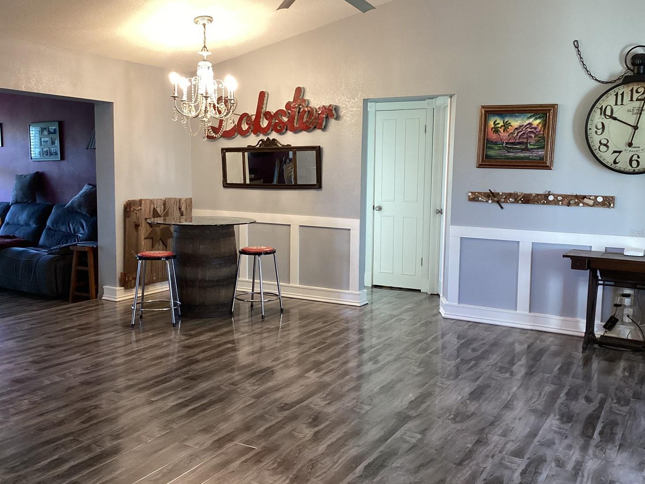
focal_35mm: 34
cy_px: 234
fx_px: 633
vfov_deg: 41.8
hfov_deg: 54.0
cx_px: 318
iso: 200
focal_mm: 3.3
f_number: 2.4
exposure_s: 1/60
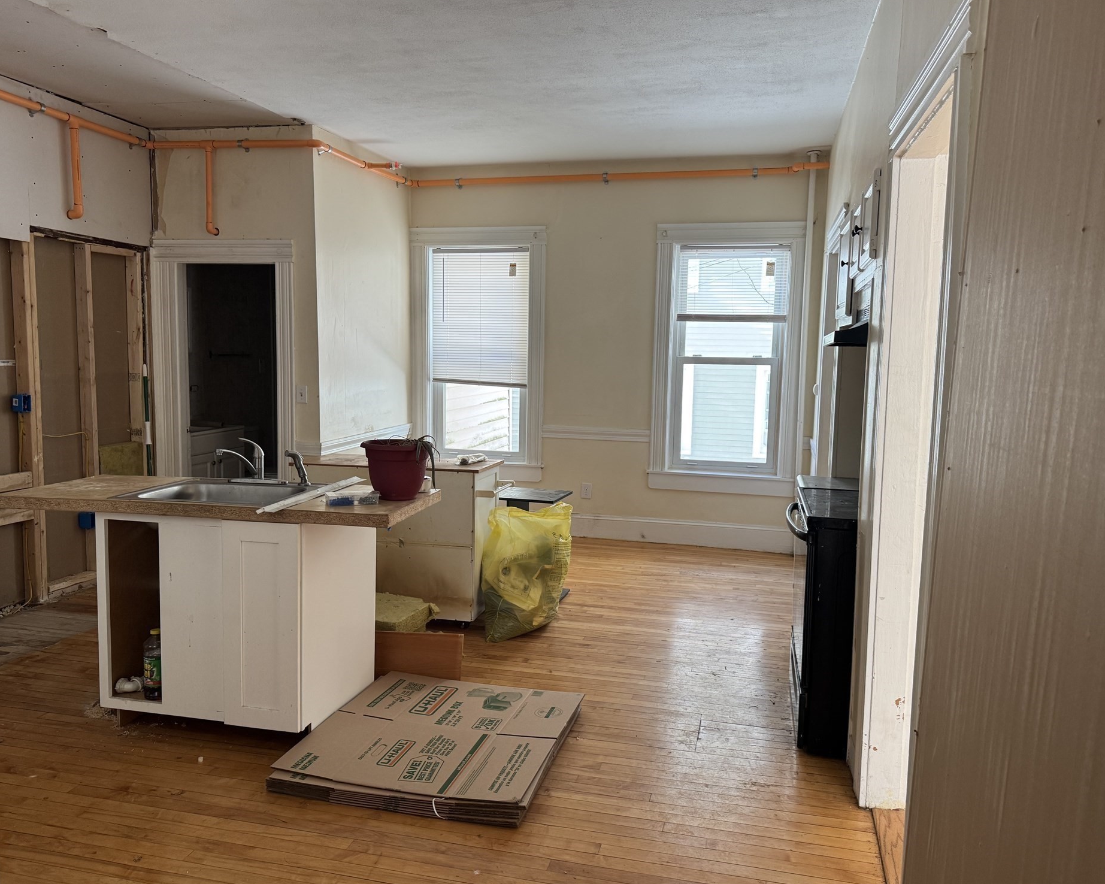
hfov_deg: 66.0
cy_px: 443
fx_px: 850
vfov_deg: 54.9
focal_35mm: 26
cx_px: 574
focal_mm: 6.76
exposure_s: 1/121
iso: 160
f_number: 1.78
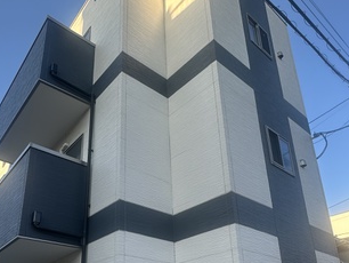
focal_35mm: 32
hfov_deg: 56.6
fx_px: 323
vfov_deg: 41.8
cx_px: 149
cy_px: 220
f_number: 2.2
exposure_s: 1/412
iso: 40
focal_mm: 2.22
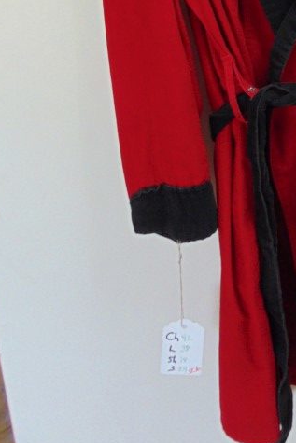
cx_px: 303
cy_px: 14
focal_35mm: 56
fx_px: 690
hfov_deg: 23.1
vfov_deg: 33.1
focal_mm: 4.5
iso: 200
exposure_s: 1/40
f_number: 3
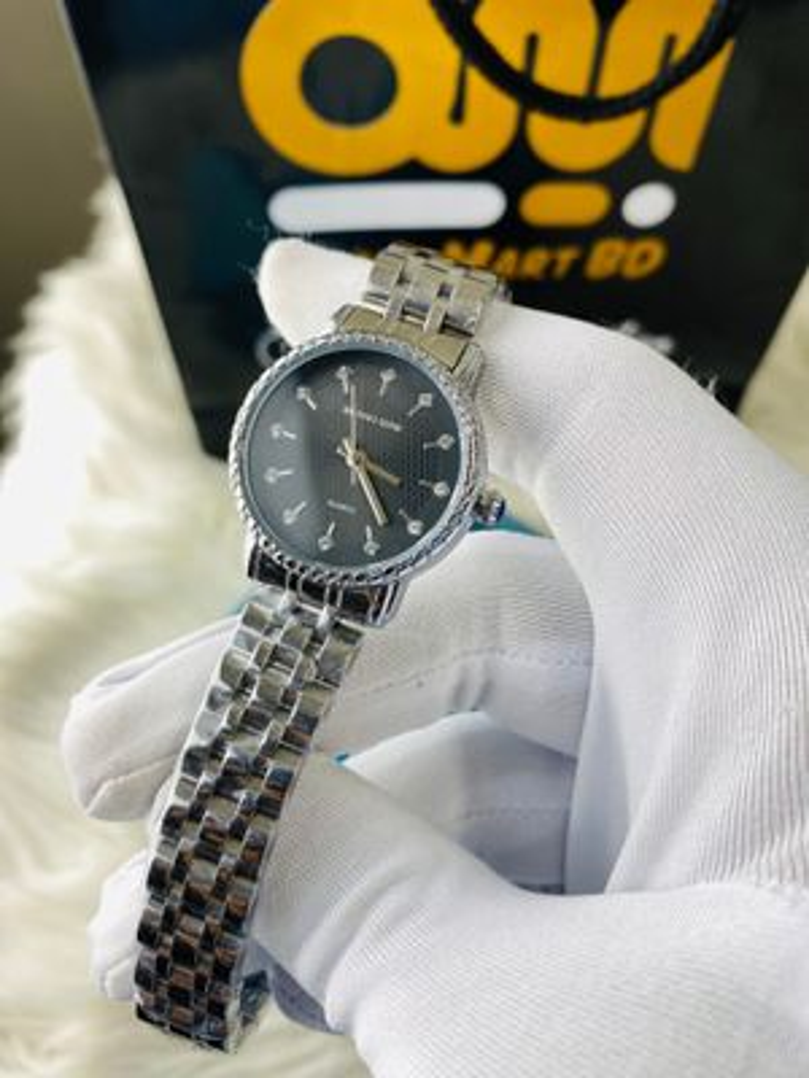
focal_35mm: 25
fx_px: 779
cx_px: 404
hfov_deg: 54.9
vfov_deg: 69.4
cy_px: 539
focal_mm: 4.25
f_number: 1.8
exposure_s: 1/100
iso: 32
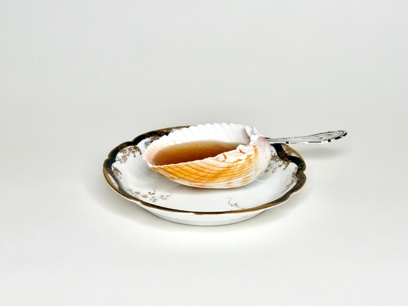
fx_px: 566
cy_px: 153
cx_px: 204
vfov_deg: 30.3
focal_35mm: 48
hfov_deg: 39.6
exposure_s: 1/121
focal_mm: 6.86
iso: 80
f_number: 1.78
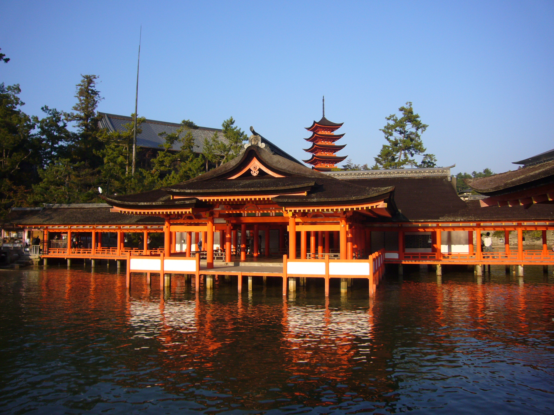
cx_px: 277
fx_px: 448
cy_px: 208
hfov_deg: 63.4
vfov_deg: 49.7
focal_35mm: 28
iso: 80
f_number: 5.6
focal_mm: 4.6
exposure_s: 1/200
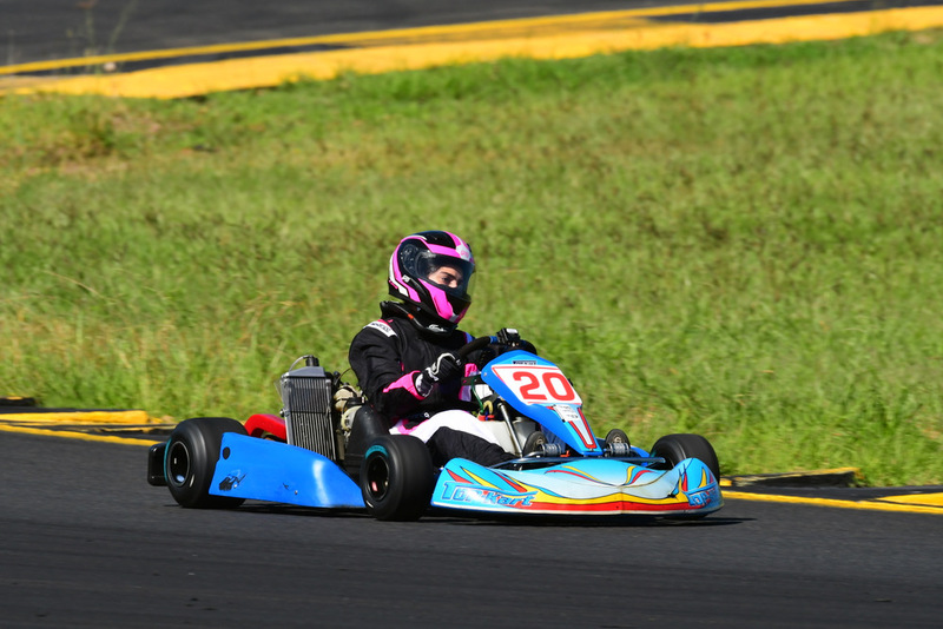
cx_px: 472
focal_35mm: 750
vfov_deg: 1.8
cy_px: 314
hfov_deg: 2.7
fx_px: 19652
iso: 400
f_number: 11
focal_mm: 500
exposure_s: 1/640
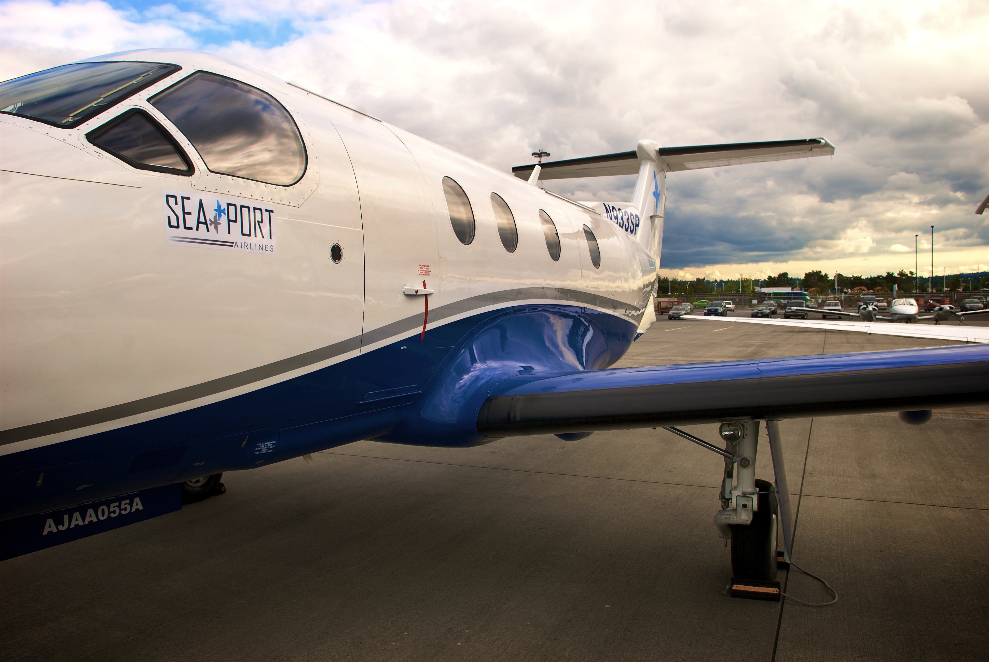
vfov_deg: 50.5
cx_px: 494
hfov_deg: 70.4
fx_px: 701
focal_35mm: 26
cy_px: 331
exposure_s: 1/125
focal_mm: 17
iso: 100
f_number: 8
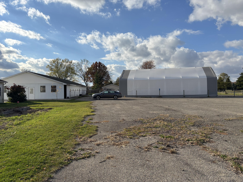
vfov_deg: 53.1
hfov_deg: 67.3
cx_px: 122
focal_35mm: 26
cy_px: 91
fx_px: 183
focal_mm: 5.96
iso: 50
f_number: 1.6
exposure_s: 1/4854
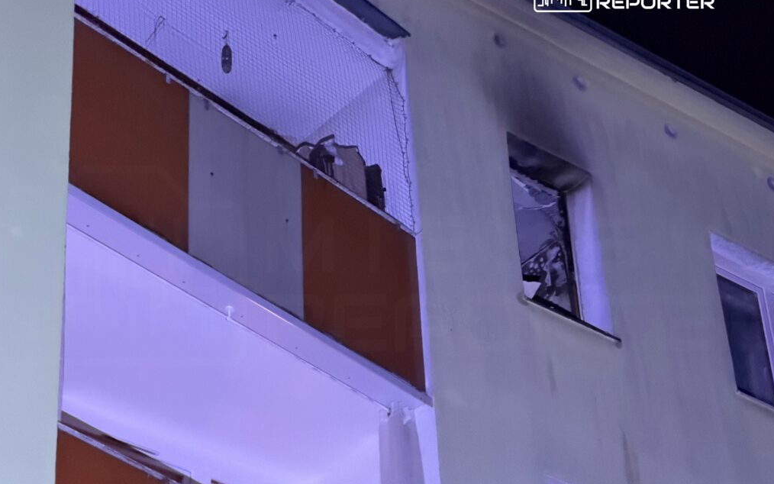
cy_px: 198
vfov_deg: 12.2
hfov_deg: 19.5
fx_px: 2257
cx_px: 386
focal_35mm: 107
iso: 2500
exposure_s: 1/30
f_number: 2.8
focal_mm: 16.89
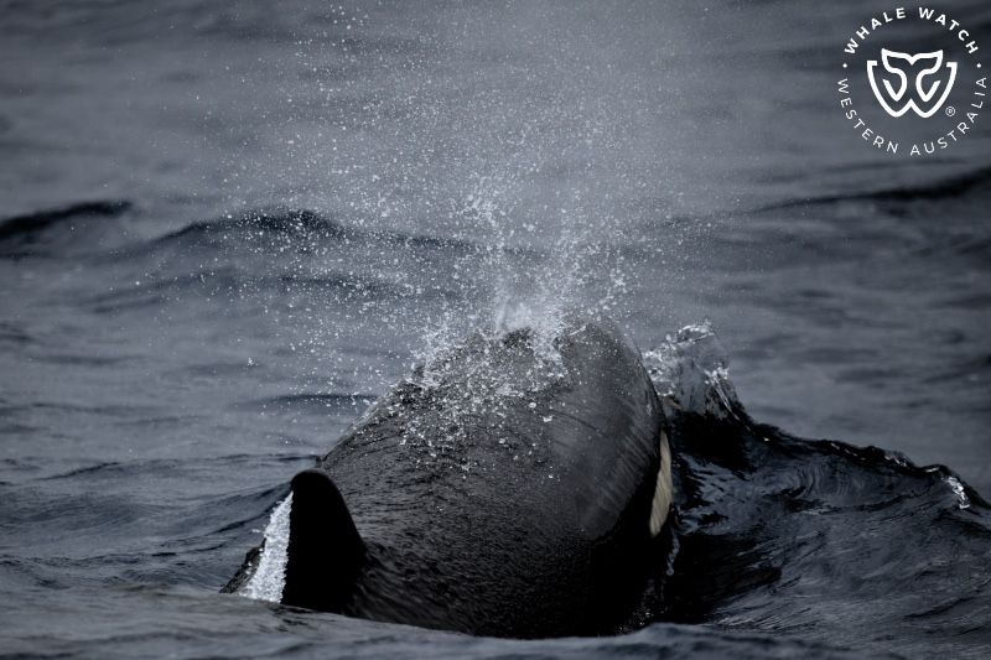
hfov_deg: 3.4
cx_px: 496
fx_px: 16512
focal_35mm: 600
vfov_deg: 2.3
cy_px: 330
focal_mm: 600
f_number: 6.3
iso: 1250
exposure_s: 1/8000
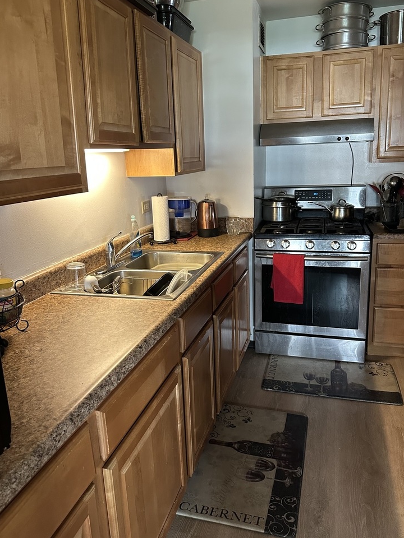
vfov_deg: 65.3
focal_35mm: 27
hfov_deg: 51.4
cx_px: 206
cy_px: 253
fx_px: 420
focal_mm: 6.86
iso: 500
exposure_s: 1/60
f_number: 1.78
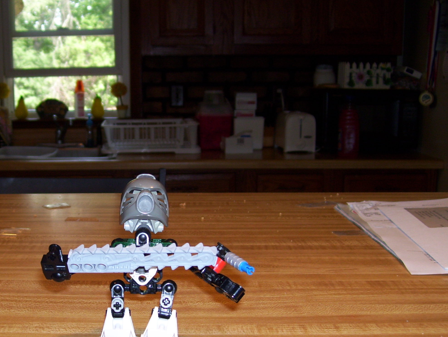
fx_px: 674
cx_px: 127
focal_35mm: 52
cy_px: 223
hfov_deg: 36.1
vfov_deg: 27.9
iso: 80
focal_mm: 6
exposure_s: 1/60
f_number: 2.7
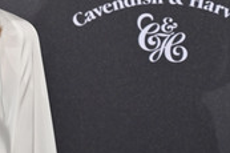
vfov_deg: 7.4
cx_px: -53
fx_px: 1168
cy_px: -13
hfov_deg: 11.0
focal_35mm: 183
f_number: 4
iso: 1000
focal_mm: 70
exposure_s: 1/200
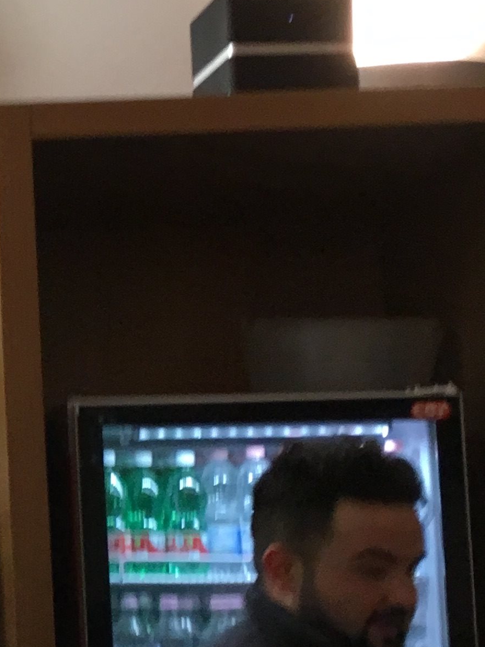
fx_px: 1849
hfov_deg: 13.6
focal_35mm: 99
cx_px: -340
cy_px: 425
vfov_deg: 19.8
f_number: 2.2
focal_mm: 4.15
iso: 64
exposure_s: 1/33
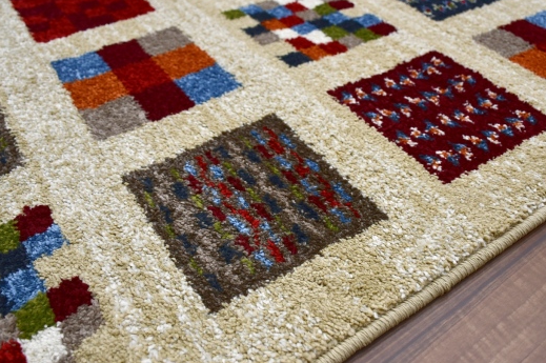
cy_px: 179
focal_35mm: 37
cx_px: 301
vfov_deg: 35.9
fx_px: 561
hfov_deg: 51.8
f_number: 4
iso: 400
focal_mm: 20
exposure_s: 1/250
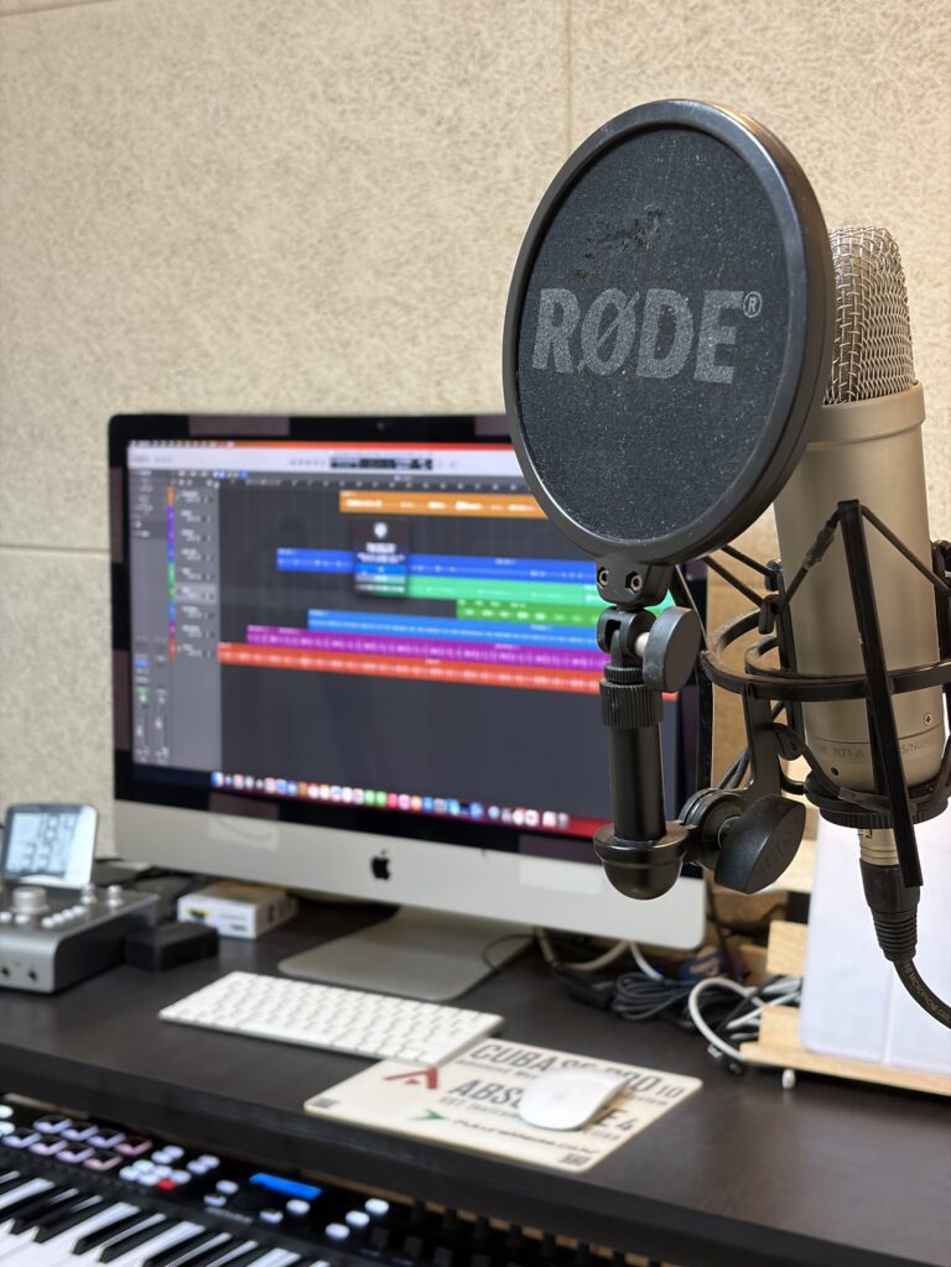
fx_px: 1905
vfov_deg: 36.8
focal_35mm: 52
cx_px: 476
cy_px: 634
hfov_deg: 28.0
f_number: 1.6
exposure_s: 1/40
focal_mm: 5.96
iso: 100
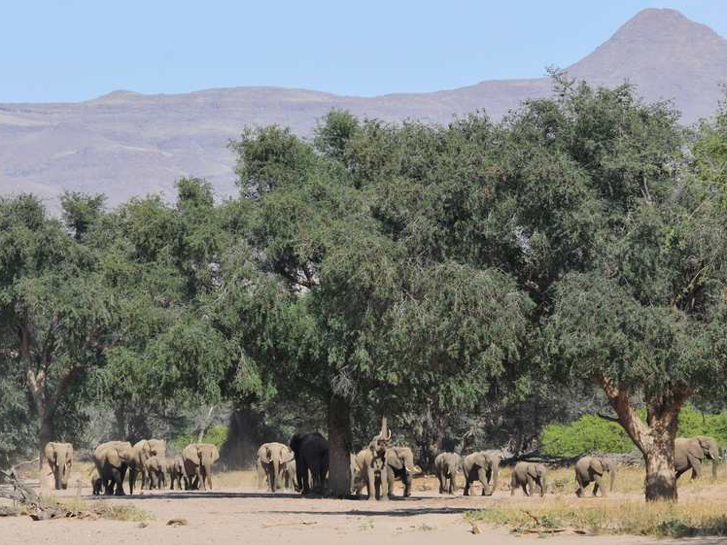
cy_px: 272
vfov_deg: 5.2
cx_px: 338
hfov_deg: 6.9
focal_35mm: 287
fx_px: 6018
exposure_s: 1/1000
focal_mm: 175
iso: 400
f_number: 8
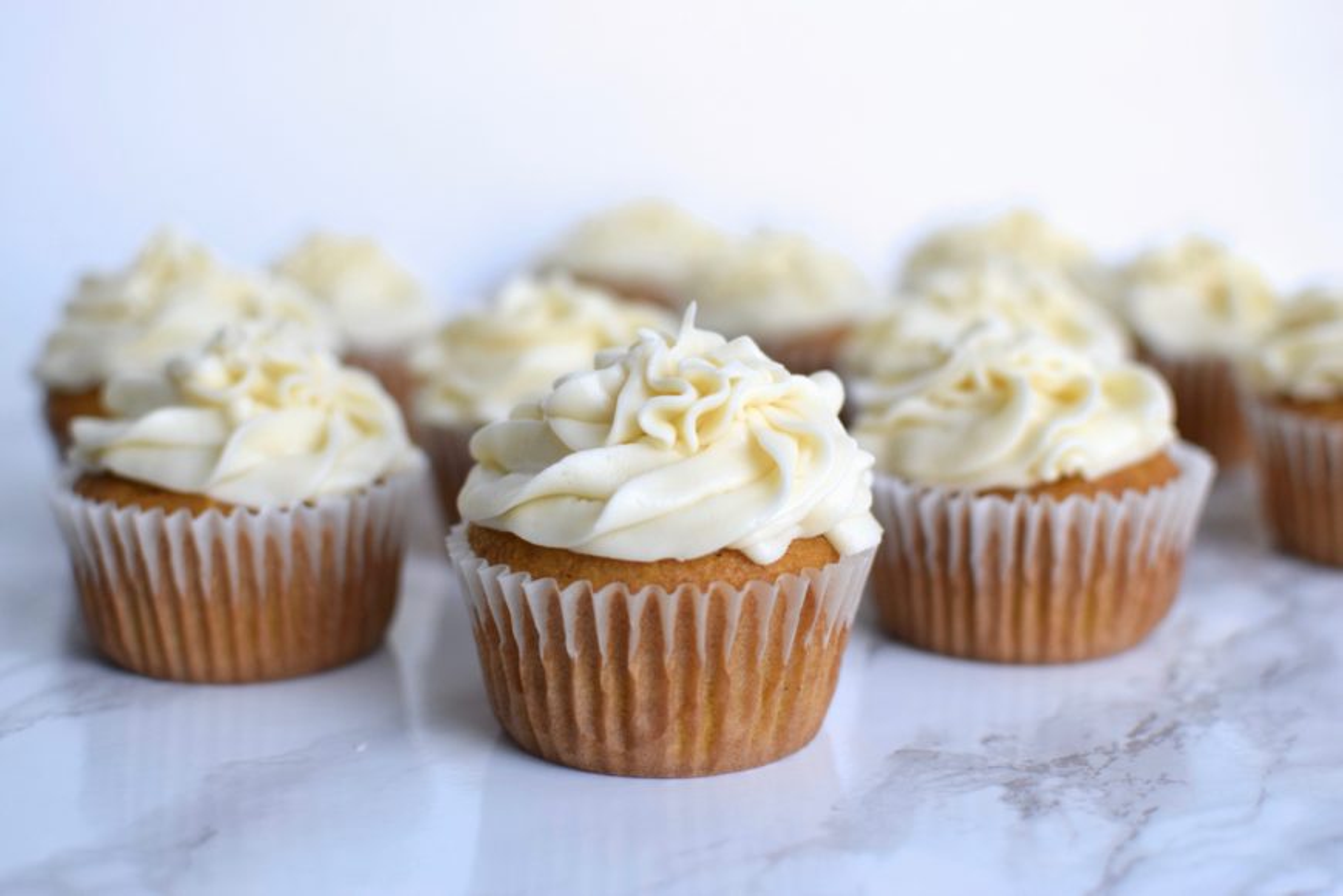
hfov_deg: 37.9
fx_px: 1958
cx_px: 672
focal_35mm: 52
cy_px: 448
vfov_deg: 25.8
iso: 800
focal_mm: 35
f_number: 3.5
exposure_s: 1/60
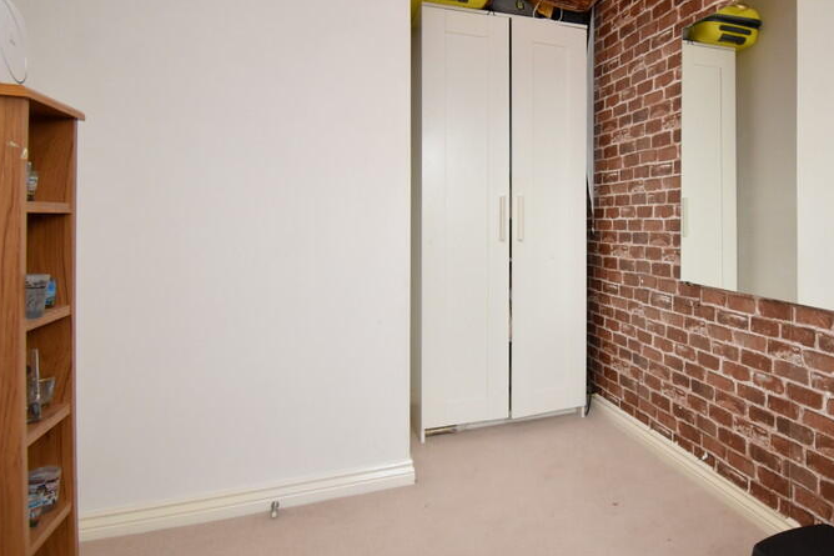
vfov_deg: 54.7
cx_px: 564
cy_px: 224
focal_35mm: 23
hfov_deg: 73.5
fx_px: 533
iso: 800
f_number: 4.5
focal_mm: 10
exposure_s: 1/160
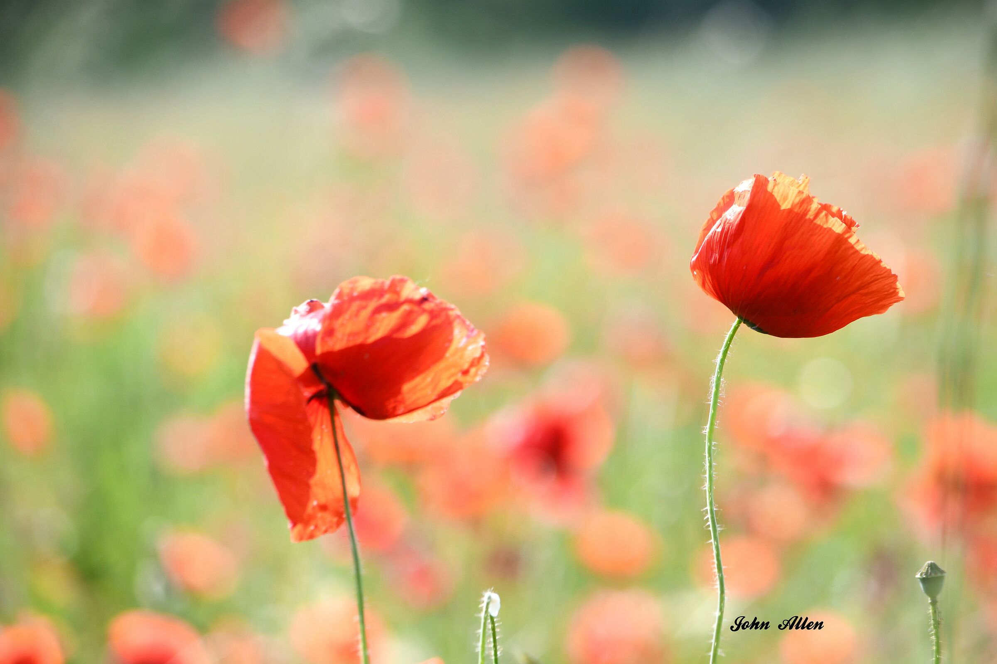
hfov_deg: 10.5
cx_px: 498
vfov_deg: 7.0
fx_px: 5400
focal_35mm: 195
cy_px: 332
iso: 400
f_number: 6.3
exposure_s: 1/800
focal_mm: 130
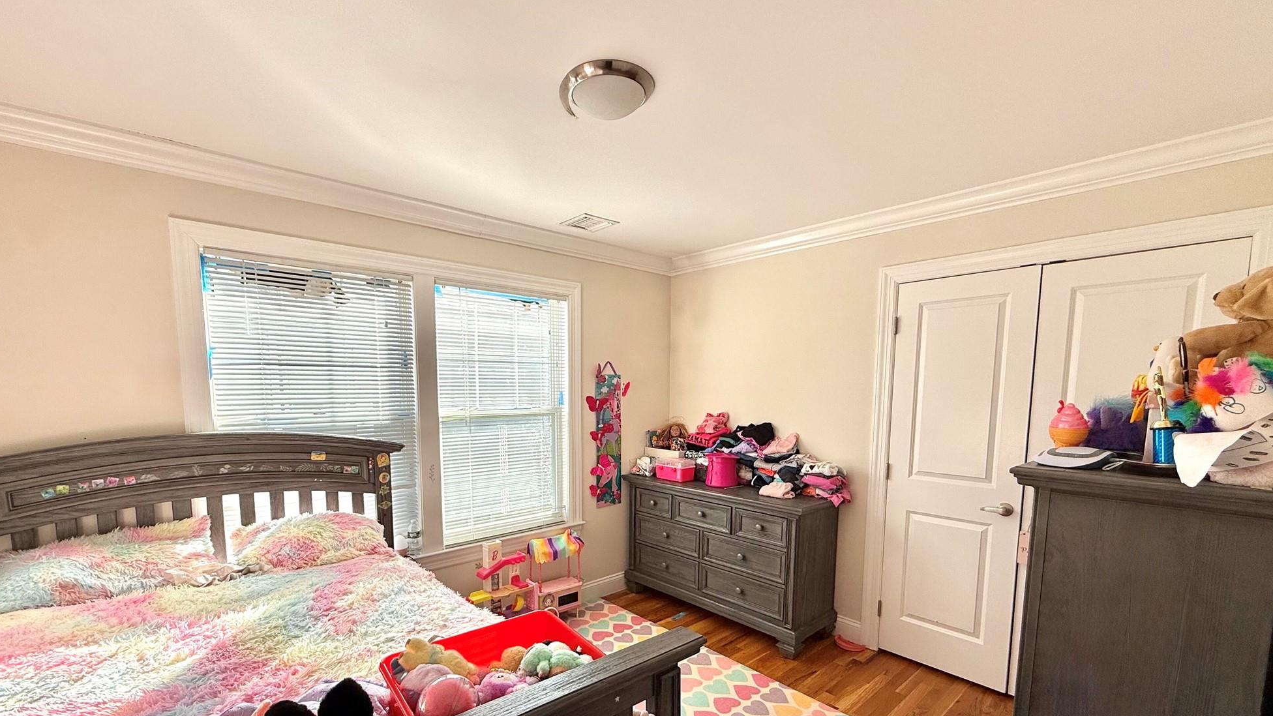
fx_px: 540
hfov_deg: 99.3
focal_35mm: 16
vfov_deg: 66.1
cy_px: 445
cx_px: 620
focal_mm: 2.22
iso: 50
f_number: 2.2
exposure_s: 1/232
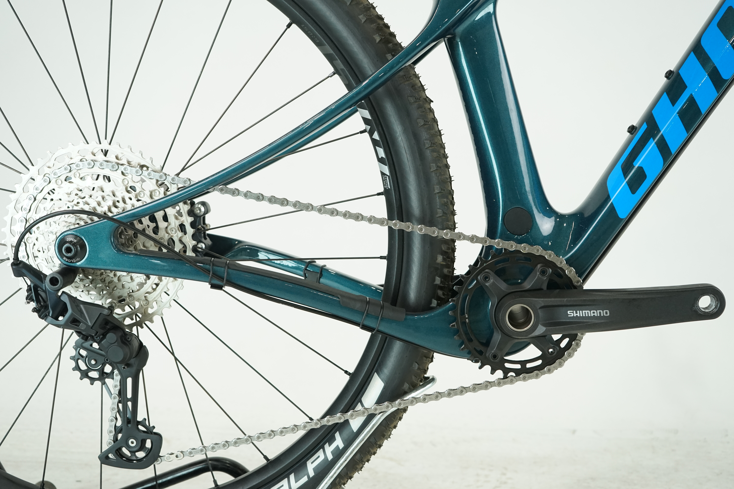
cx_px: 367
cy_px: 244
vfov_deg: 32.6
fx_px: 836
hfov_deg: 47.4
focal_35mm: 41
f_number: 5.6
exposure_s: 1/200
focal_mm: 41
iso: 1600
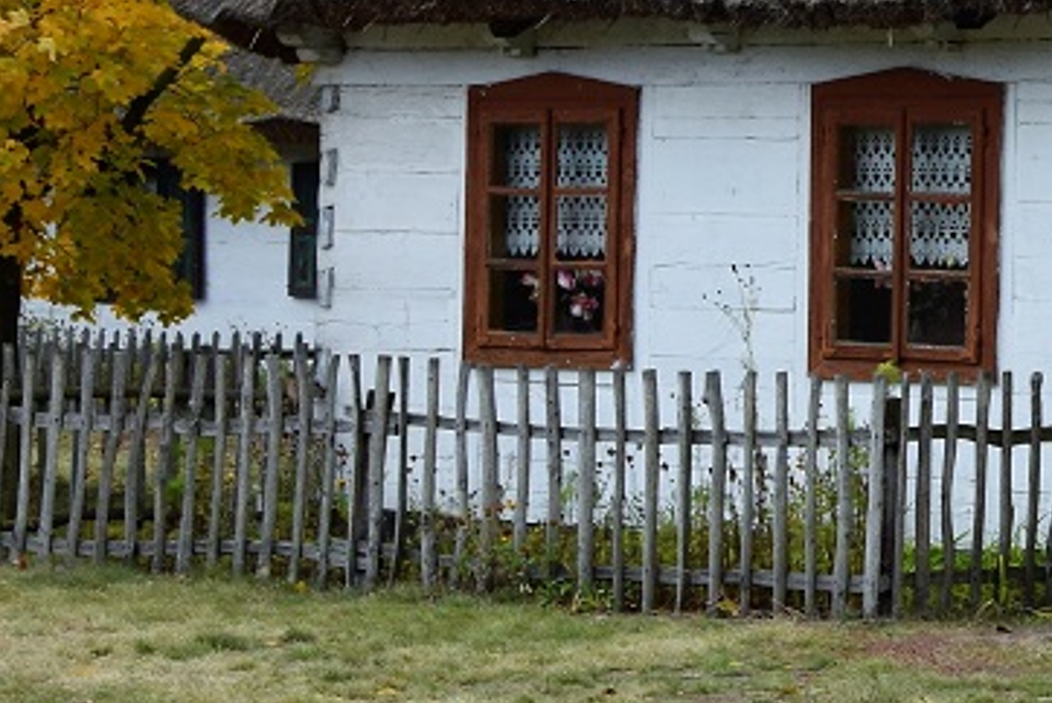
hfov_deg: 12.1
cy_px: 96
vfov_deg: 8.6
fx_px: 4679
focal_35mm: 160
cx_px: 1674
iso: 400
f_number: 5.6
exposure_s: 1/125
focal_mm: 28
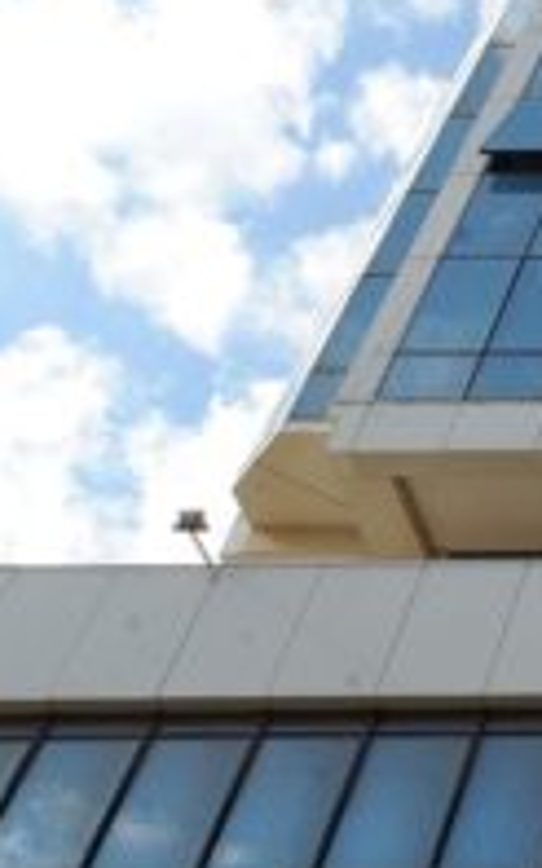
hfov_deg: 12.8
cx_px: 1333
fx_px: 1797
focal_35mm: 76
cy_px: 612
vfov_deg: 26.9
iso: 320
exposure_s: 1/125
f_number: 16
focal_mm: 17
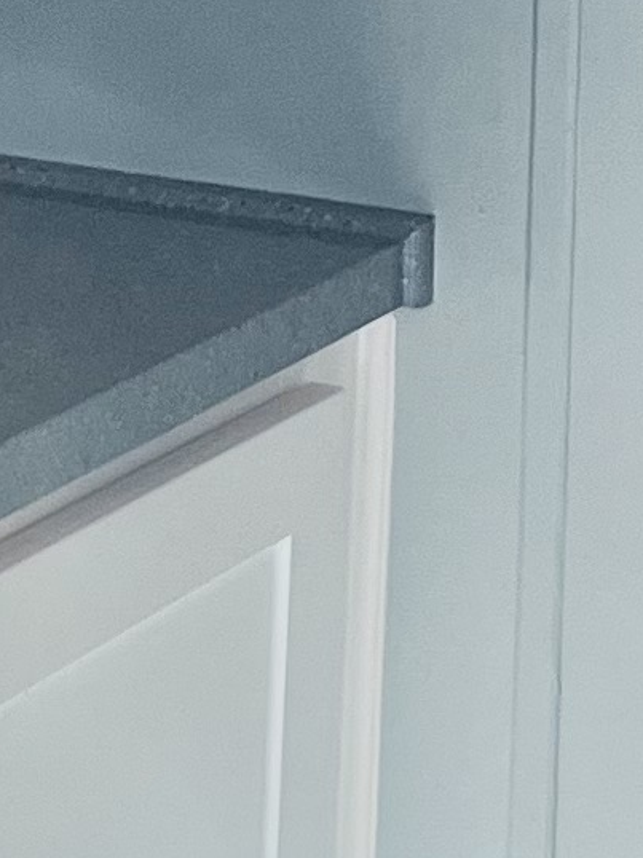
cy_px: -480
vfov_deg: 9.8
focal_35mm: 195
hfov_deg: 7.6
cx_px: 305
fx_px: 4833
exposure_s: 1/120
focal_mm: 5.1
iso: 125
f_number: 1.6
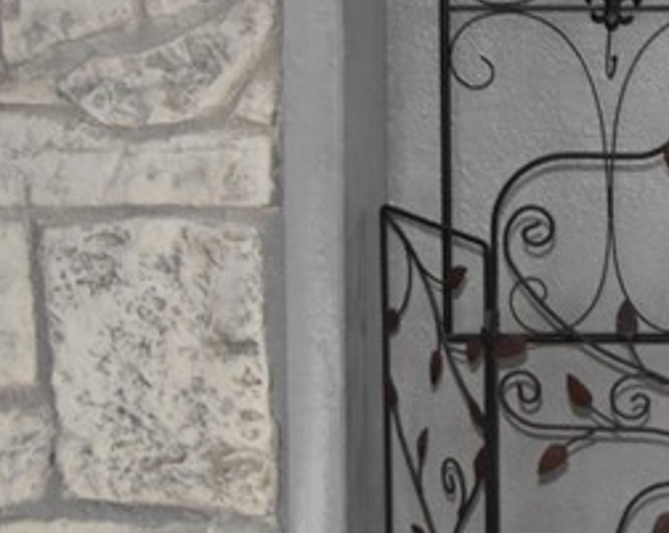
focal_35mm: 170
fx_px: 3362
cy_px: -98
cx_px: 857
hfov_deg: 11.1
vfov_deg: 9.0
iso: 1600
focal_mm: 28
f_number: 4.2
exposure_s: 1/60
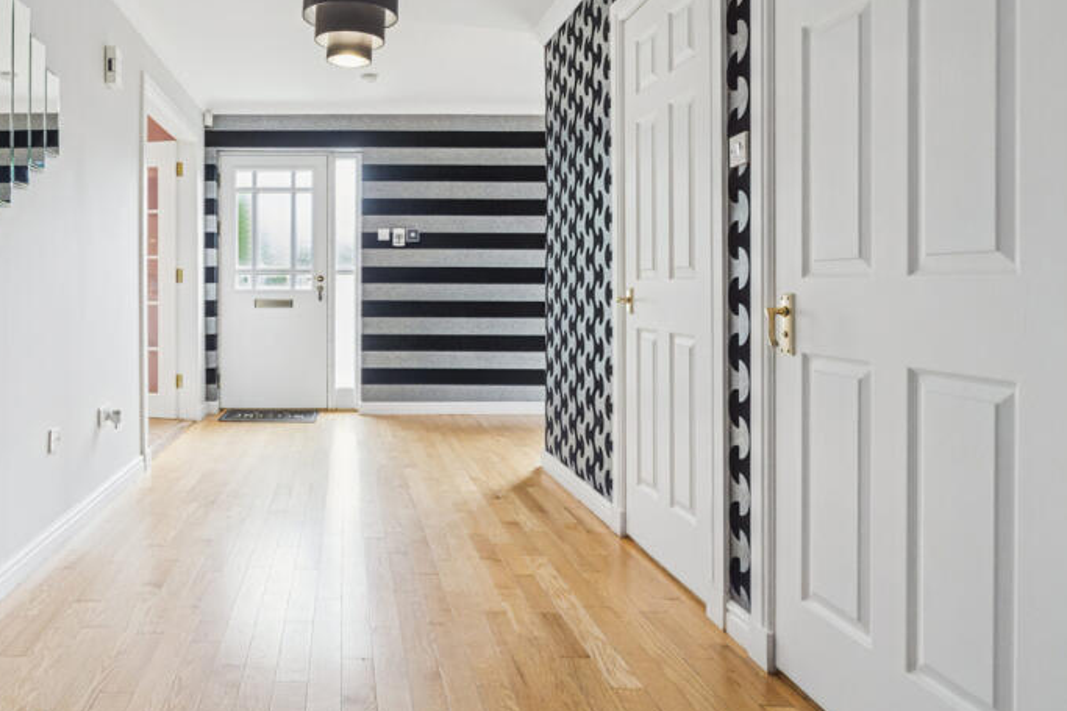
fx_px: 733
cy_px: 279
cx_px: 352
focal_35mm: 25
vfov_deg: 51.3
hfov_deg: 69.9
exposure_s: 1/100
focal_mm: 11
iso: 800
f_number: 5.6
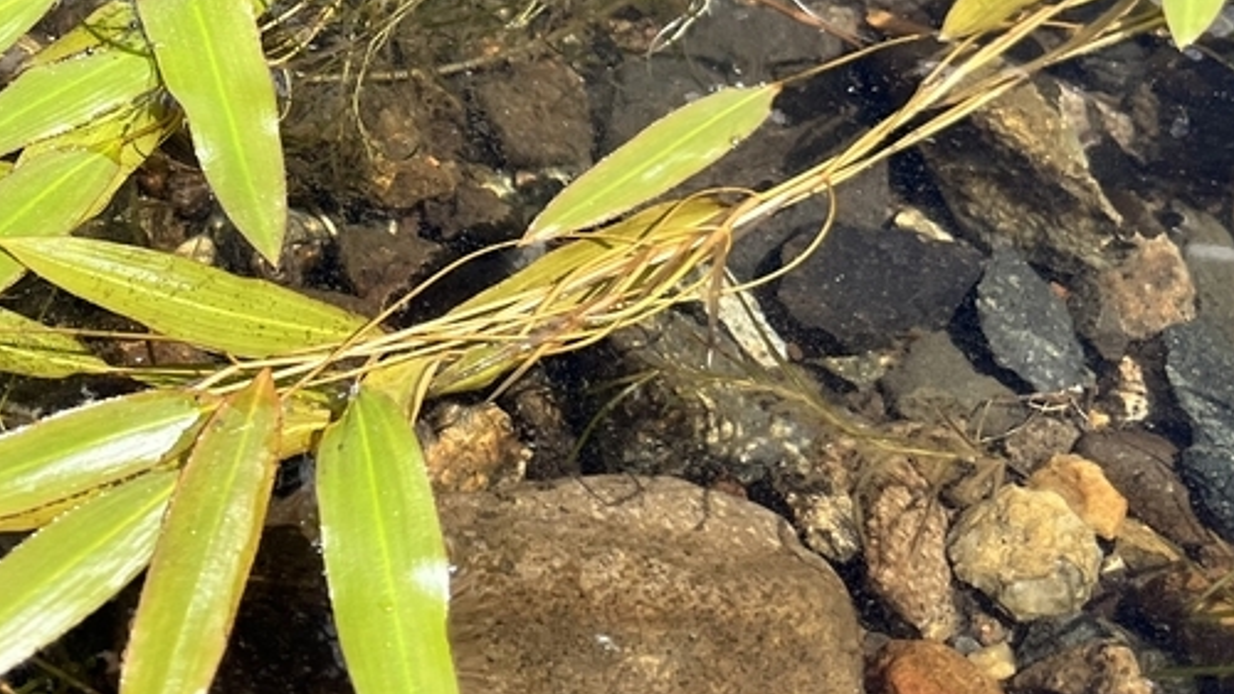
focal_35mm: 68
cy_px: 0
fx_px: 2225
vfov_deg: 17.3
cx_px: 151
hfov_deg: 29.8
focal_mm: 5.1
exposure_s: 1/1372
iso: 50
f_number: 1.6
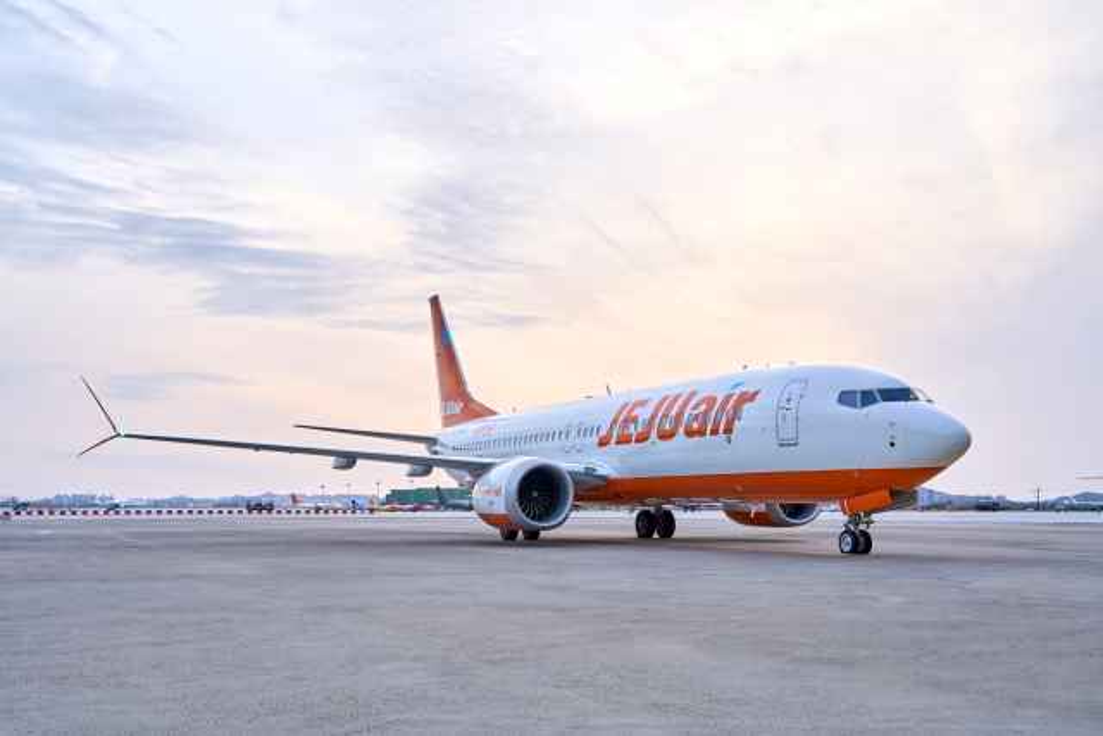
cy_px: 368
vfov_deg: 35.1
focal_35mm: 38
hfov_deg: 50.7
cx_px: 552
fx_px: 1164
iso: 200
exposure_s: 1/25
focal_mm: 38
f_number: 9
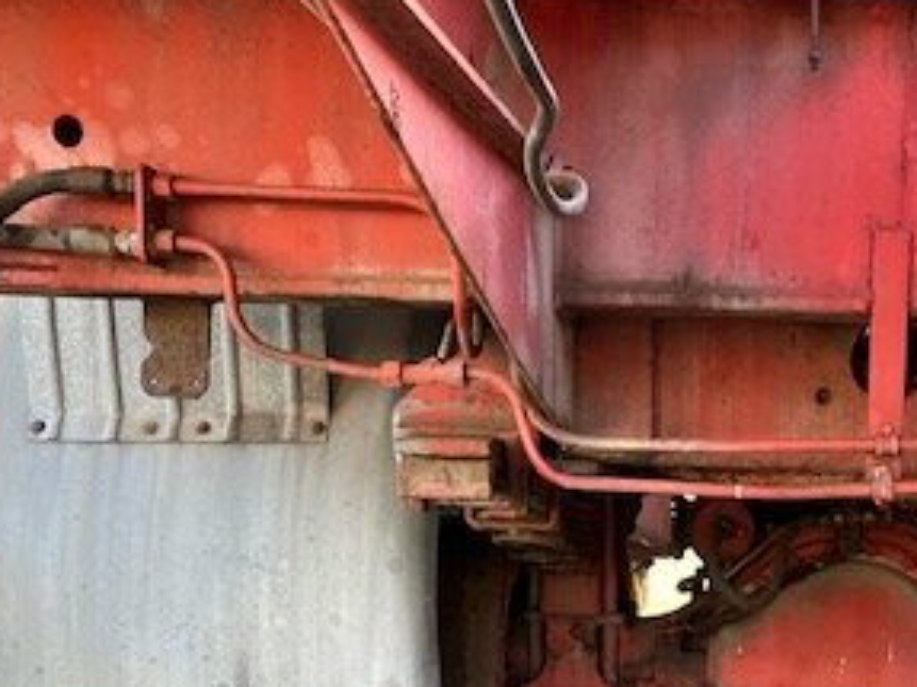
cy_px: 729
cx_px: 773
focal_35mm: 58
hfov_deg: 32.1
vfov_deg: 23.8
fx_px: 1536
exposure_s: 1/121
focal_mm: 4.25
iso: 80
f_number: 1.8
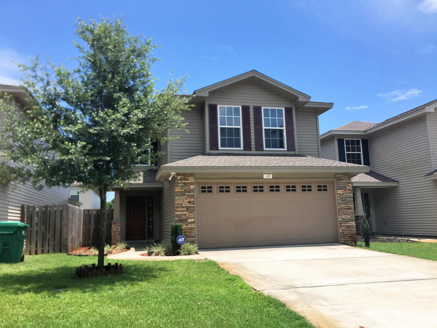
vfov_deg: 48.2
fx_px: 366
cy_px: 164
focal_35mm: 29
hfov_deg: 61.7
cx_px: 218
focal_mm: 4.15
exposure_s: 1/1603
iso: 25
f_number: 2.2
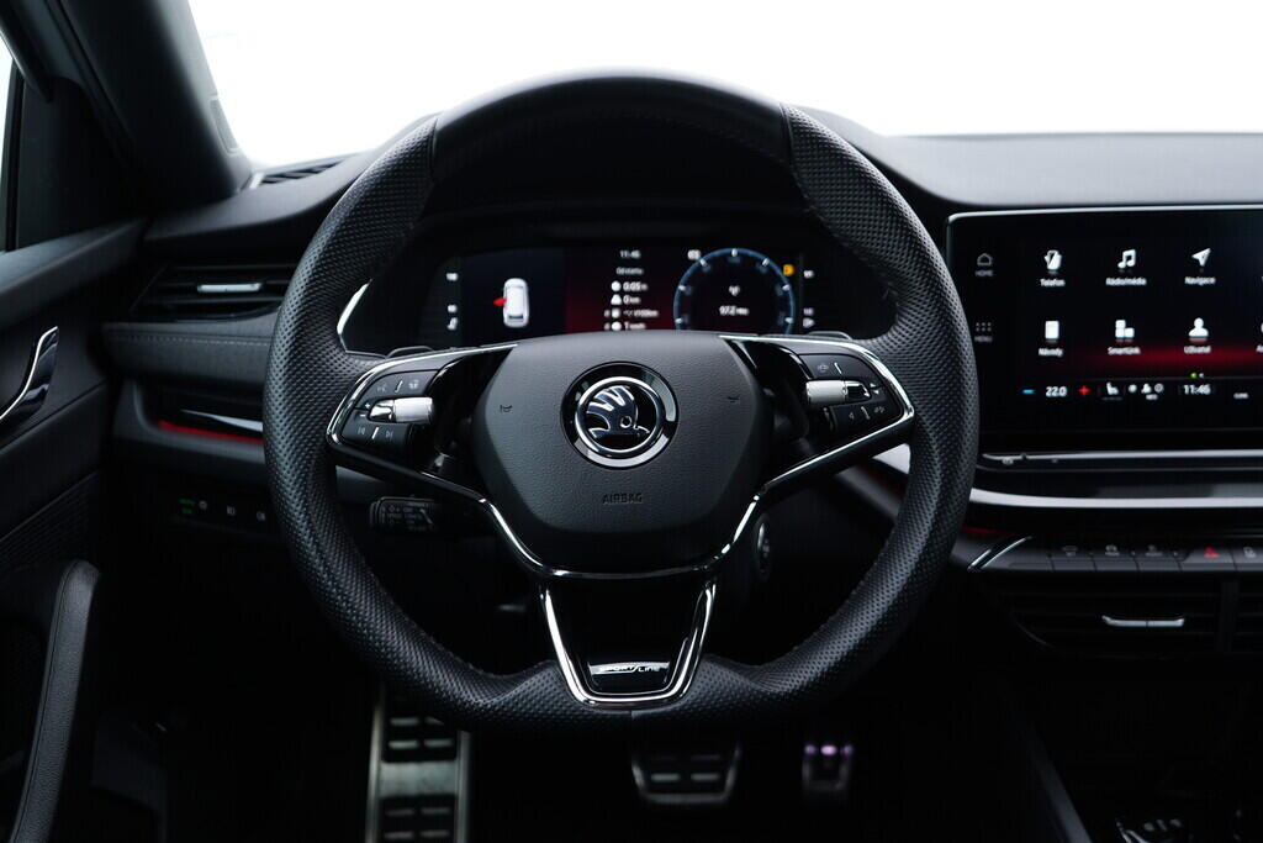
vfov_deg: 36.9
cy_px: 422
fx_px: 1263
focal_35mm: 36
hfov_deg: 53.1
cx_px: 632
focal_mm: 24
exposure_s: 1/40
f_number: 2.8
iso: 160
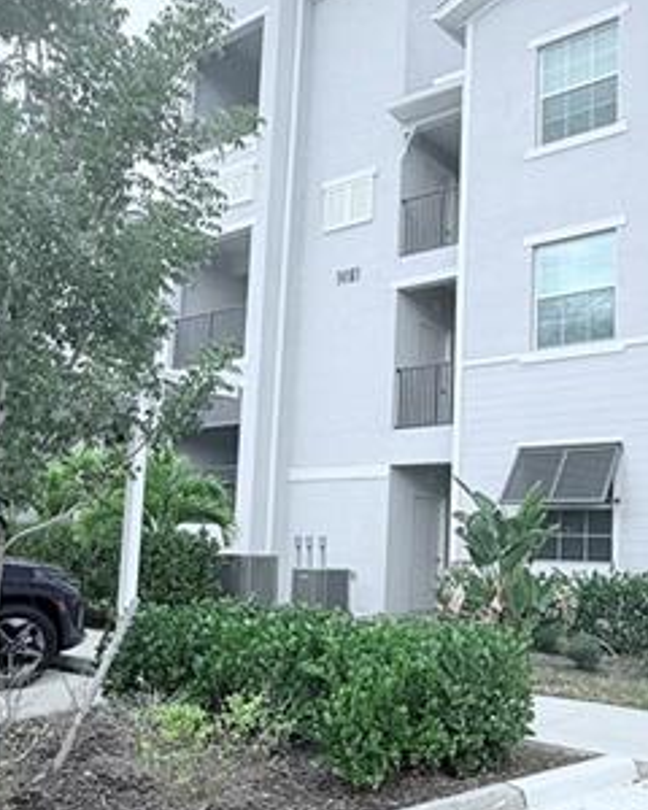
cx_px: 481
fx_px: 839
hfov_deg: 41.1
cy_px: 481
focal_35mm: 35
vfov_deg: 51.2
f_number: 2.2
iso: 50
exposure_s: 1/717
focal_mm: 2.22
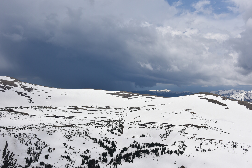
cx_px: 126
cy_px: 84
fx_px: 385
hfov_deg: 36.2
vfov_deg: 24.6
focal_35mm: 55
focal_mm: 55
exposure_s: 1/500
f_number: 11
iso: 100
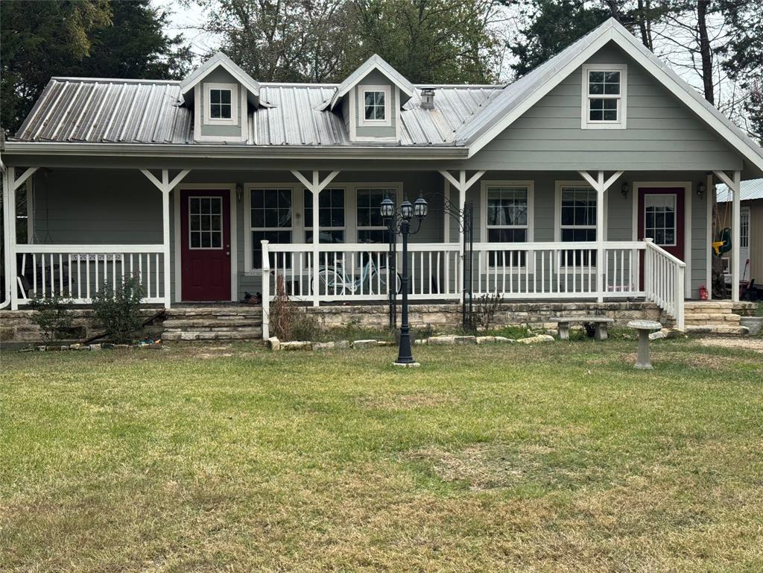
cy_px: 286
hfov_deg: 39.7
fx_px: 1058
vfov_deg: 30.3
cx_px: 382
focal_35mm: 48
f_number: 1.78
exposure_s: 1/1427
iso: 64
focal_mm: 6.76
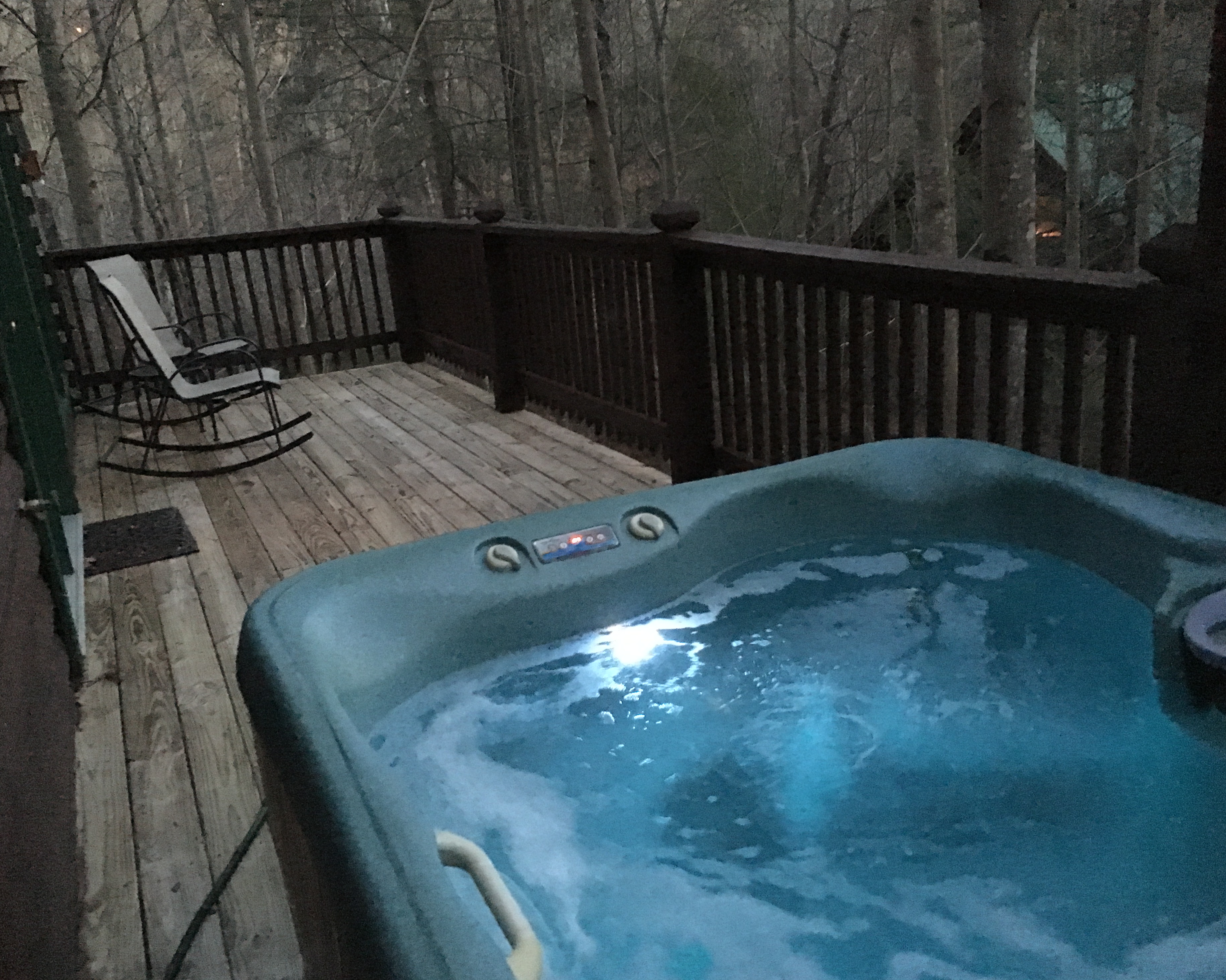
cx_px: 614
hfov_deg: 57.2
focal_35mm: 31
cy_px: 492
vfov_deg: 47.1
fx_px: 1125
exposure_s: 1/15
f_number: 2.2
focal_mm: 4.15
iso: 1600
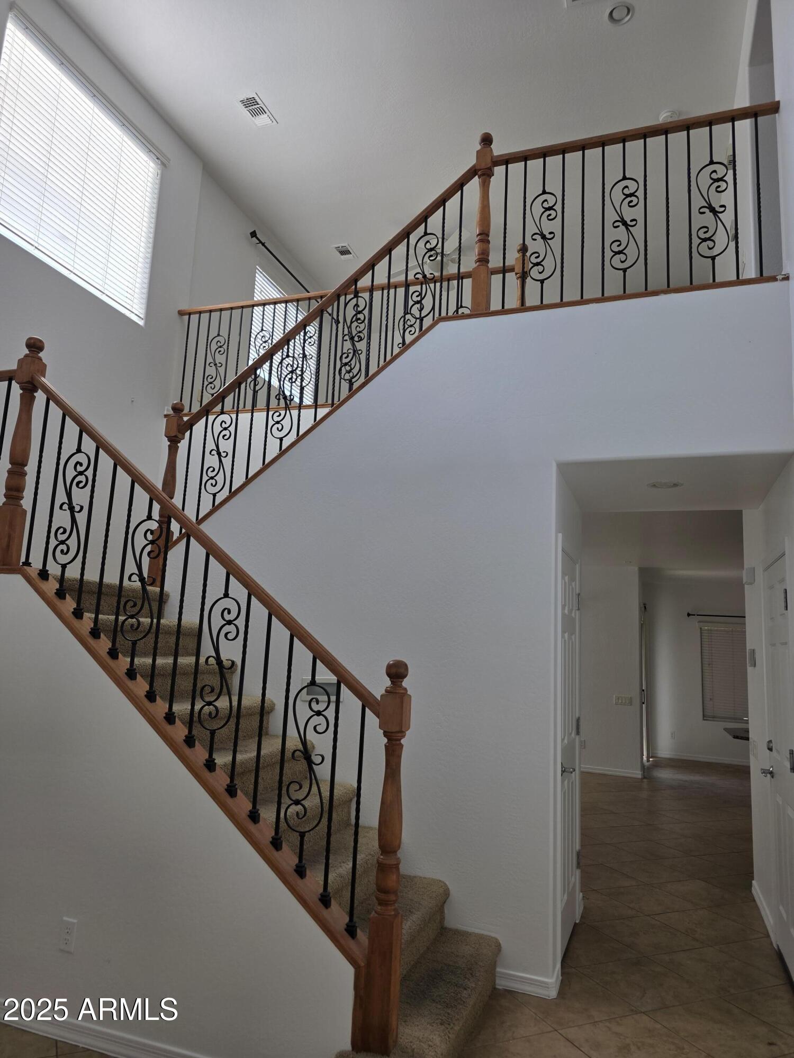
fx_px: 703
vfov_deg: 73.9
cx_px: 397
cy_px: 529
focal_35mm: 23
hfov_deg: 58.9
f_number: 1.7
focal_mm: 6.3
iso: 40
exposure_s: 1/359
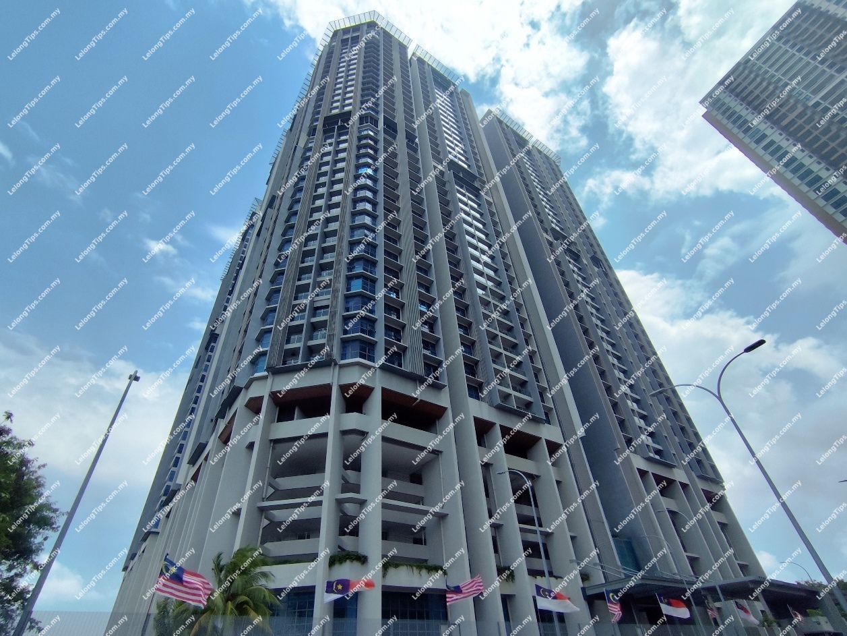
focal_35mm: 16
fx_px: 392
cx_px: 424
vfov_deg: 78.1
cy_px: 318
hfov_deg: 94.5
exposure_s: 1/4435
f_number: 2.2
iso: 50
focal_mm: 1.65
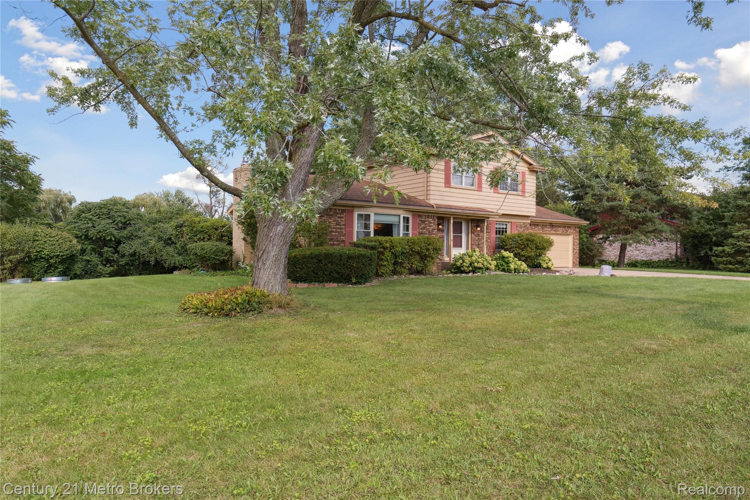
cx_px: 375
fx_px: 458
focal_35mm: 22
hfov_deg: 78.6
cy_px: 250
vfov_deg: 57.2
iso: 100
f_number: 8
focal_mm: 15
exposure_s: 1/125
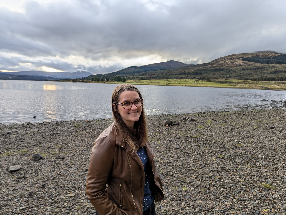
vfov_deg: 56.9
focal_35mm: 24
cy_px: 108
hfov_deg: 71.5
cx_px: 143
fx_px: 199
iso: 34
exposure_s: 1/144
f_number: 1.85
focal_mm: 6.81
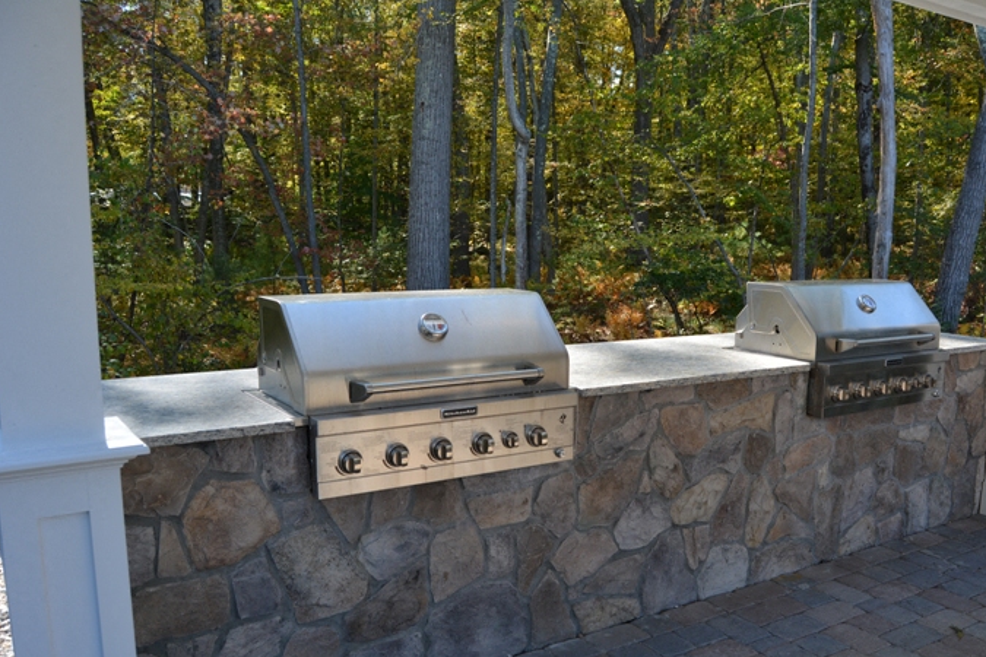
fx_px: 876
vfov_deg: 41.0
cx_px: 578
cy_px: 380
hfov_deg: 58.4
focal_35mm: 32
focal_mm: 18
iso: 200
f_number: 5
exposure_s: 1/200
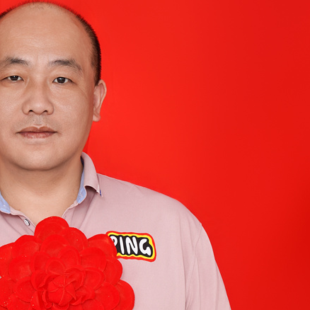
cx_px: 50
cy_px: 287
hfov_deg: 8.4
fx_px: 2097
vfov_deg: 8.4
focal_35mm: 207
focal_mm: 89
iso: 100
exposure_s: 1/160
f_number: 11
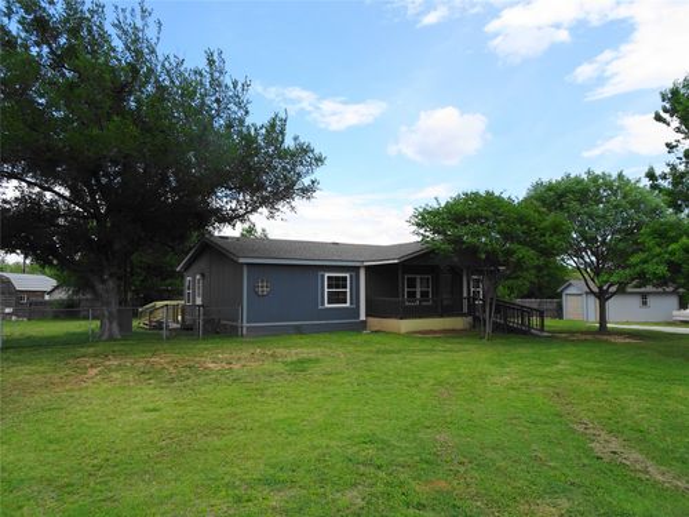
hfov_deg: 71.6
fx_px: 478
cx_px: 344
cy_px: 258
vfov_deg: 56.8
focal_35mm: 24
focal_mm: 4.1
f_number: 3.5
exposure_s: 1/640
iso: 80
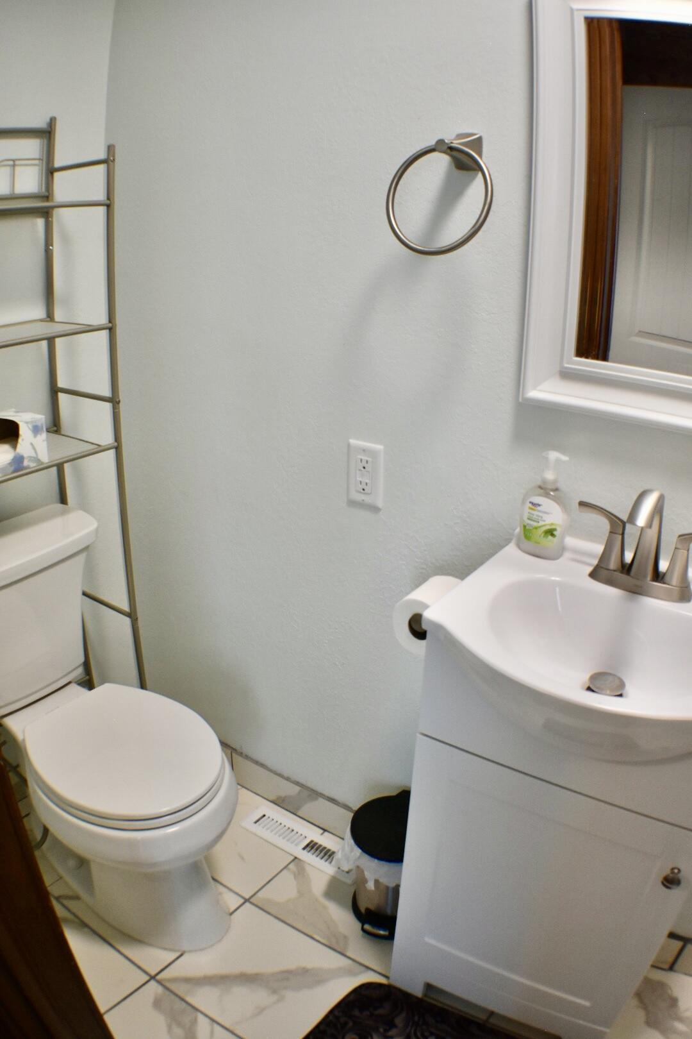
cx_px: 346
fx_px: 1038
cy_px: 520
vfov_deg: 53.1
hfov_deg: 36.9
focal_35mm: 36
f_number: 4.5
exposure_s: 1/80
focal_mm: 24
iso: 800
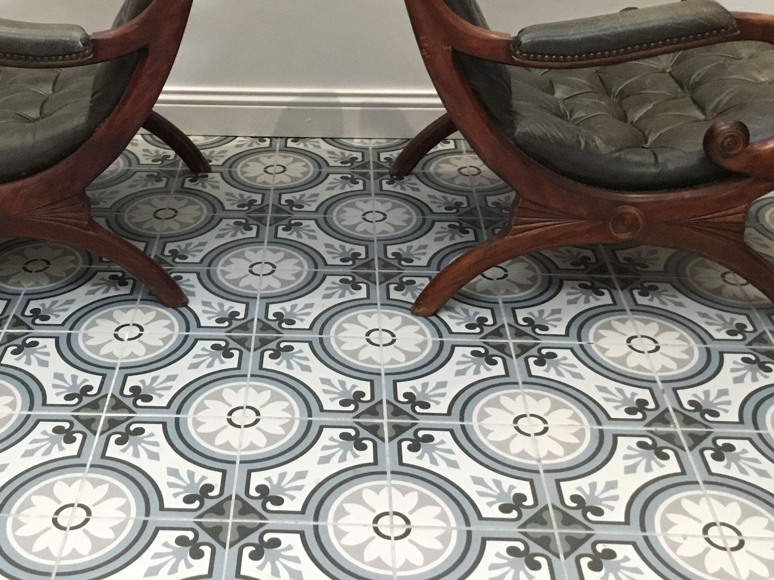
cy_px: 114
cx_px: 273
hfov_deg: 37.9
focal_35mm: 50
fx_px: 1118
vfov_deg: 28.5
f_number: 2.4
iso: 200
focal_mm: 3.3
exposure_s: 1/20
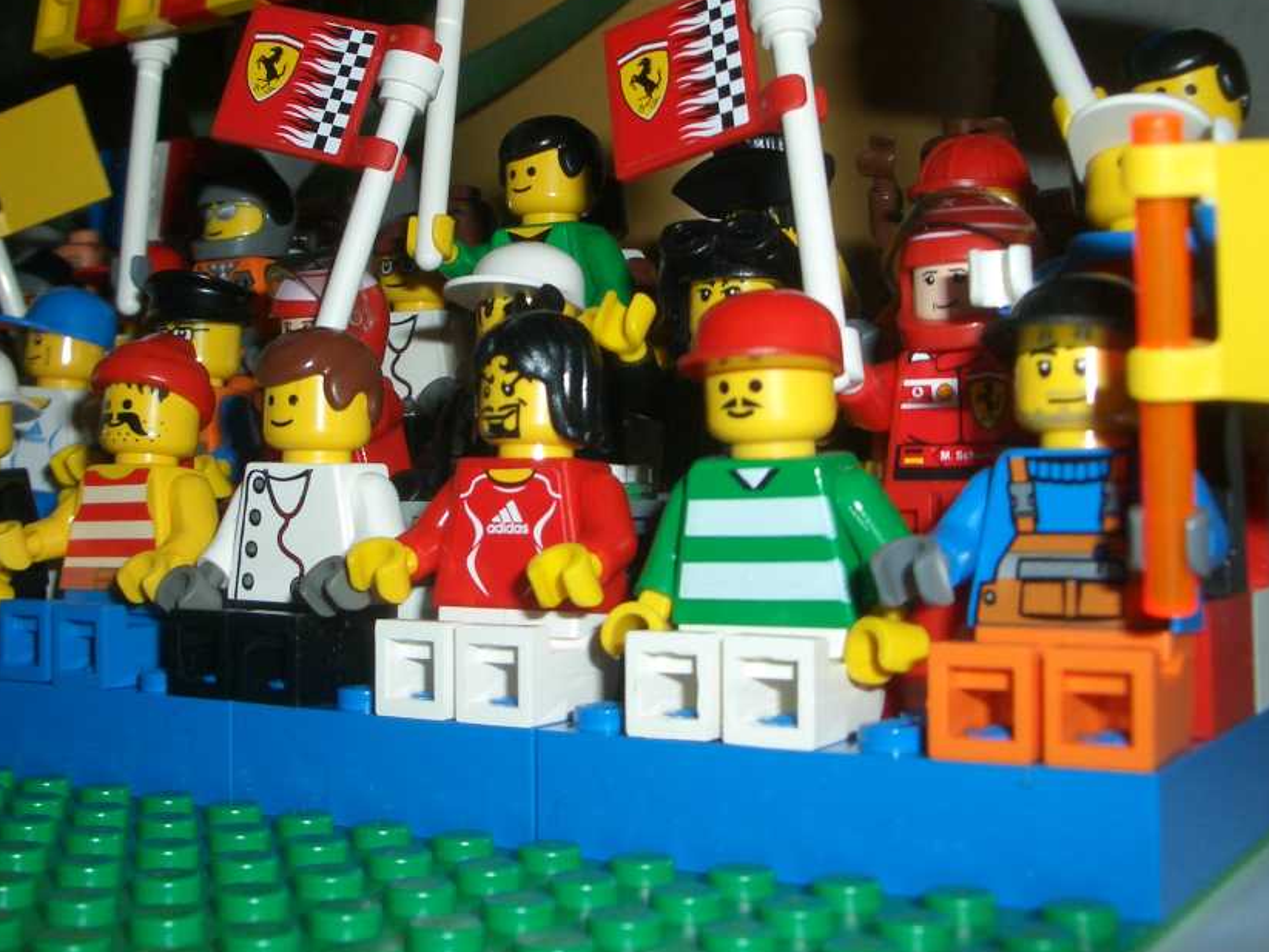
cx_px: 469
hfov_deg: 38.6
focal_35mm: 49
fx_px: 1796
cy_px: 296
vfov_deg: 29.4
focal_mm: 5.8
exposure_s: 1/60
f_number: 4.3
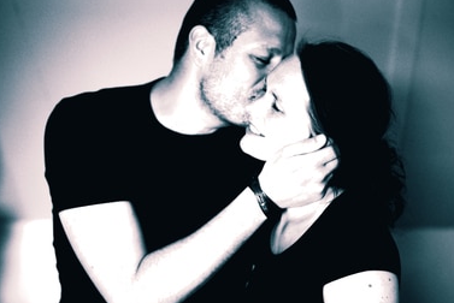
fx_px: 972
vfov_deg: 17.7
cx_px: 227
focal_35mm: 77
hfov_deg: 26.3
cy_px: 150
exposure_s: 1/30
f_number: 2
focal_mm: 50
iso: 400
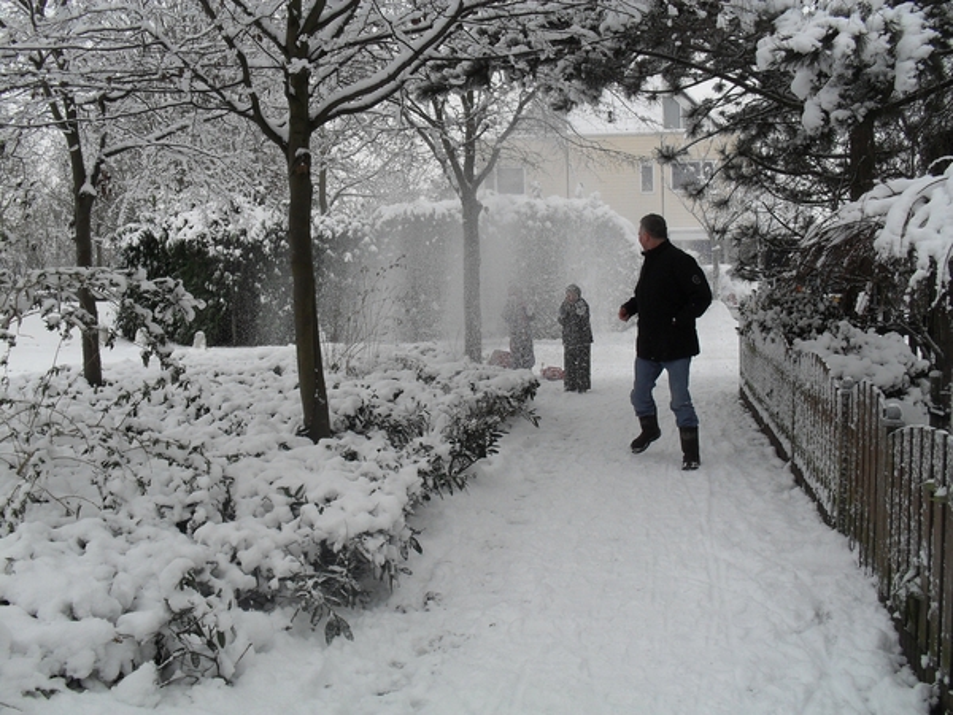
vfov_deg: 40.7
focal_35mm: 35
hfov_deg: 52.6
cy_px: 358
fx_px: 964
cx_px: 476
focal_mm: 6.3
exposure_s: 1/500
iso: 100
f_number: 3.2
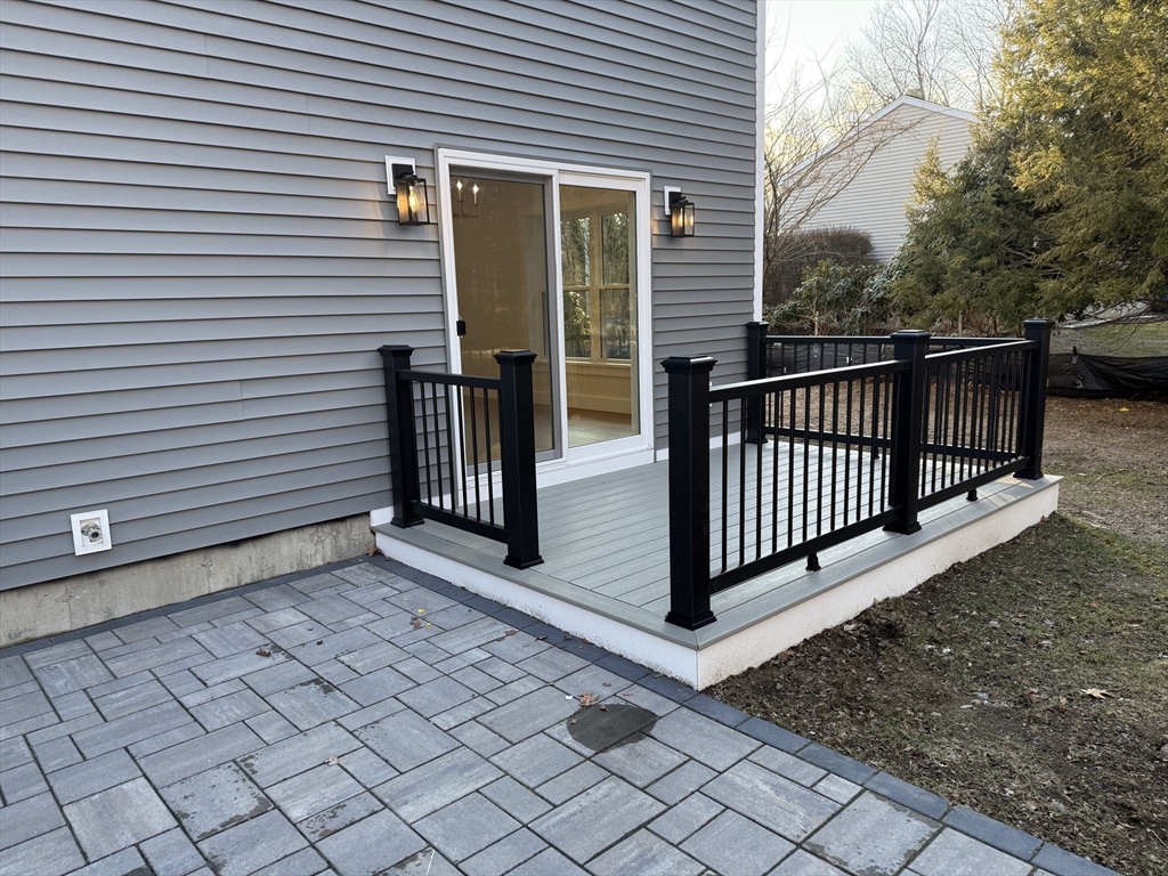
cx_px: 584
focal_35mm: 24
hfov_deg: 71.6
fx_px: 810
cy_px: 438
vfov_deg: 56.8
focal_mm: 6.76
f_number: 1.78
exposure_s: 1/358
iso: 100
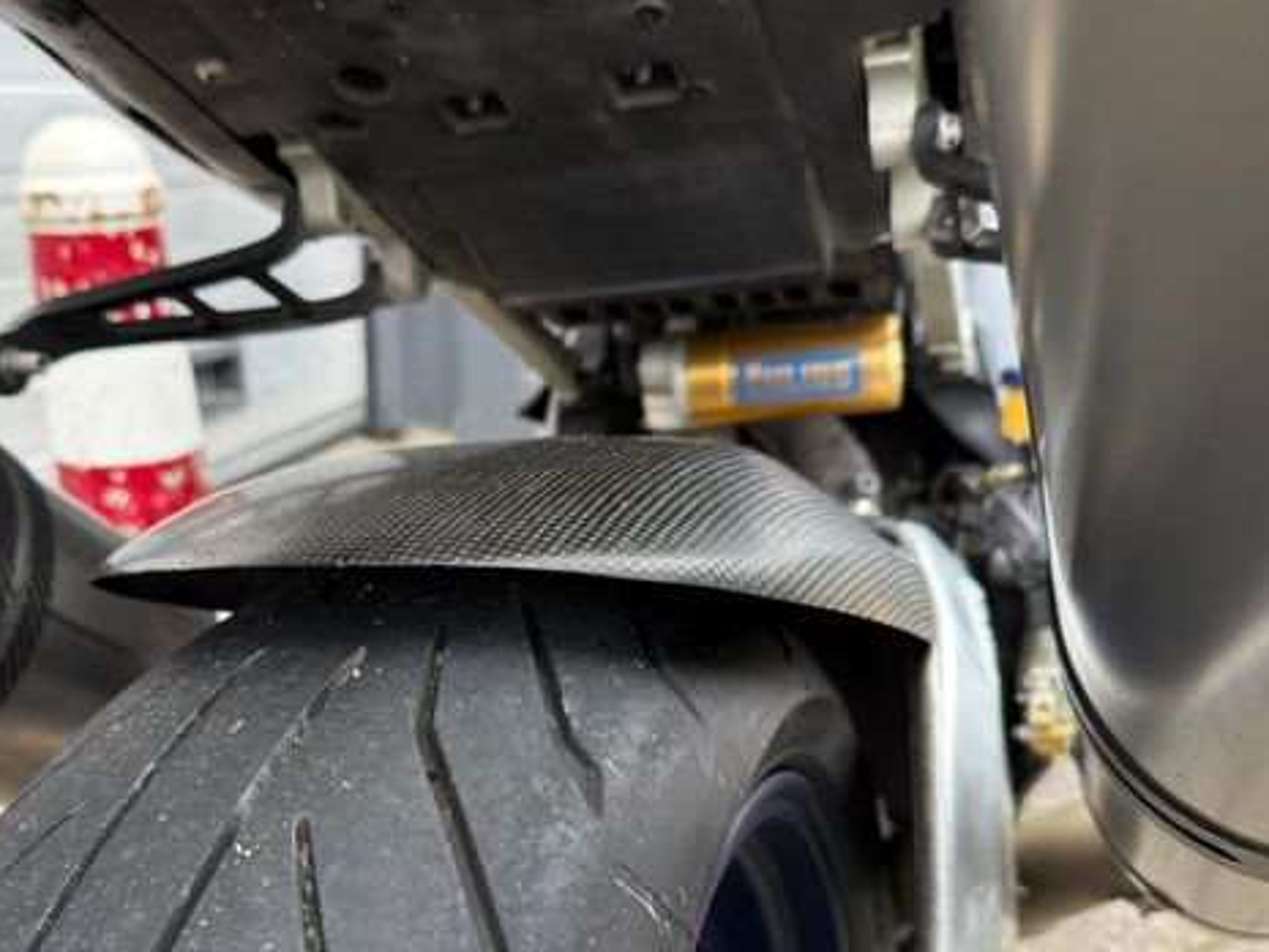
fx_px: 1210
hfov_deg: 55.1
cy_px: 603
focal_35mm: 33
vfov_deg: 42.6
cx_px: 543
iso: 200
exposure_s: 1/116
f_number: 1.78
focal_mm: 6.76
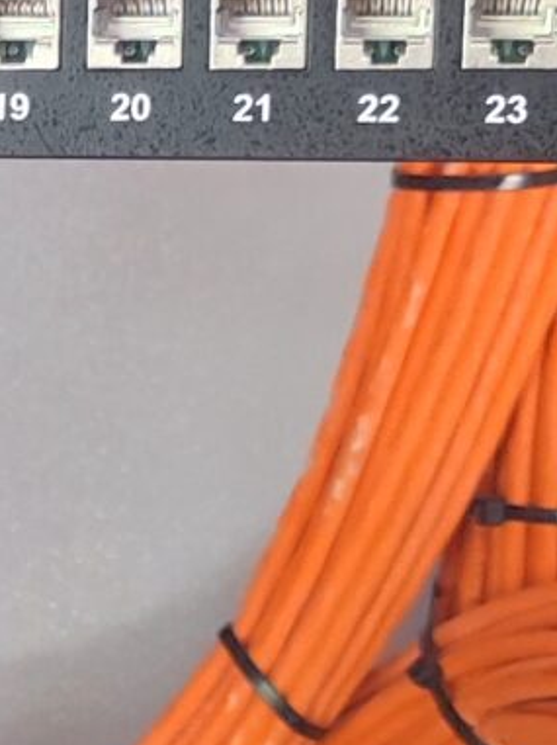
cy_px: 548
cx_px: -633
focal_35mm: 168
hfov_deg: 8.3
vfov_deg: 11.7
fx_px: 3610
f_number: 1.79
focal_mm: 4.7
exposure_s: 1/50
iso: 823
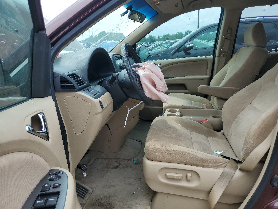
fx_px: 209
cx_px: 139
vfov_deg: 53.1
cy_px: 104
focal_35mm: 26
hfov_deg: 67.3
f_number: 1.5
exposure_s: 1/1000
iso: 50
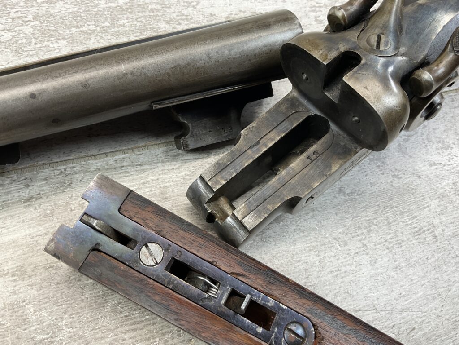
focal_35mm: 29
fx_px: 385
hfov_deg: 61.7
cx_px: 230
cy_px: 172
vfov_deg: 48.2
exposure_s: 1/120
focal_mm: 3
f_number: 1.8
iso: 32
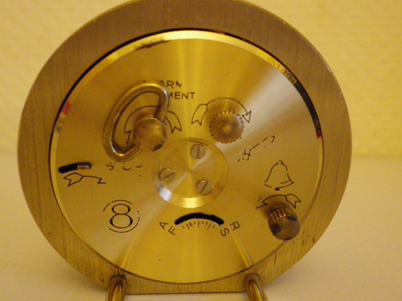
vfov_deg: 39.7
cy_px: 150
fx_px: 418
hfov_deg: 51.3
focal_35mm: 36
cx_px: 195
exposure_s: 1/60
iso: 640
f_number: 2.6
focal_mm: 4.9
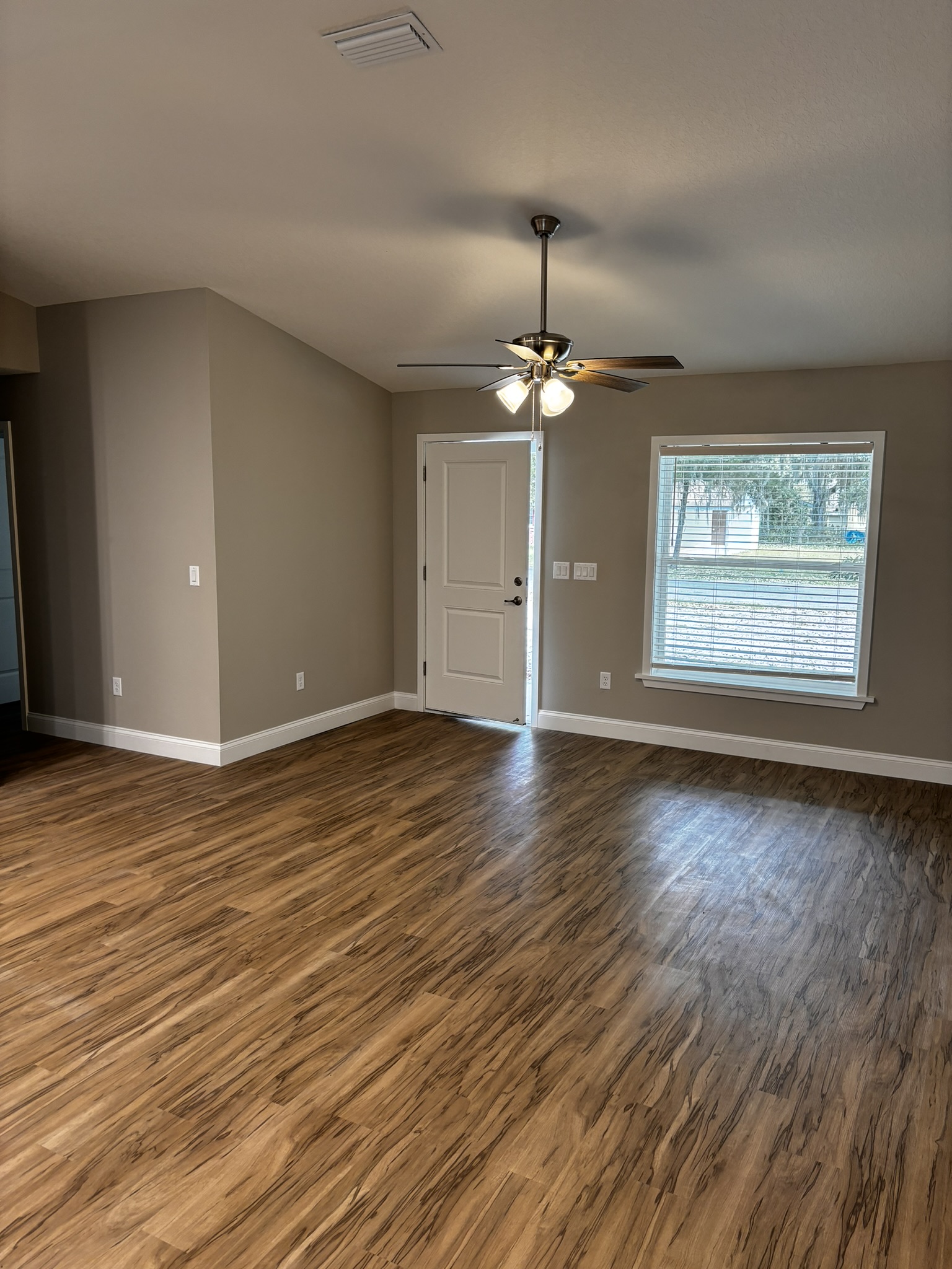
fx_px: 953
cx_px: 476
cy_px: 634
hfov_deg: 53.1
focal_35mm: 26
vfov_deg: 67.3
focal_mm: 5.96
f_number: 1.6
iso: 80
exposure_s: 1/60
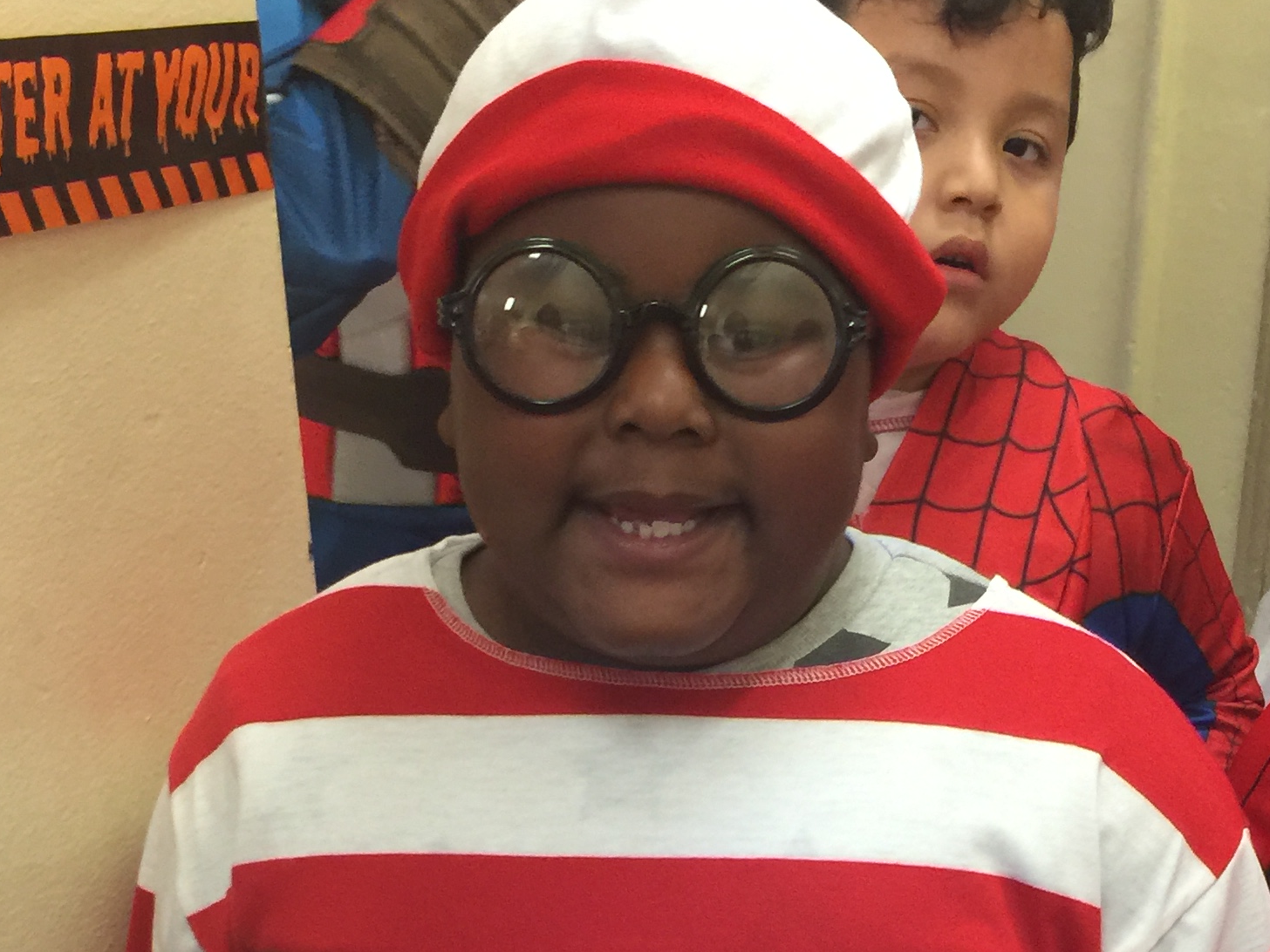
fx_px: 2385
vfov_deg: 21.5
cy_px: 1039
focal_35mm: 65
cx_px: 822
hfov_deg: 29.7
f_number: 2.2
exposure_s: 1/15
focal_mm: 4.15
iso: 80
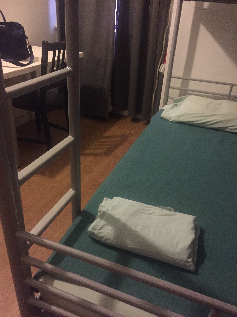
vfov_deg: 61.7
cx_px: 118
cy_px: 158
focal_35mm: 29
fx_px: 265
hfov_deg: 48.2
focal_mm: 4.15
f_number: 2.2
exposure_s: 1/15
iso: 400
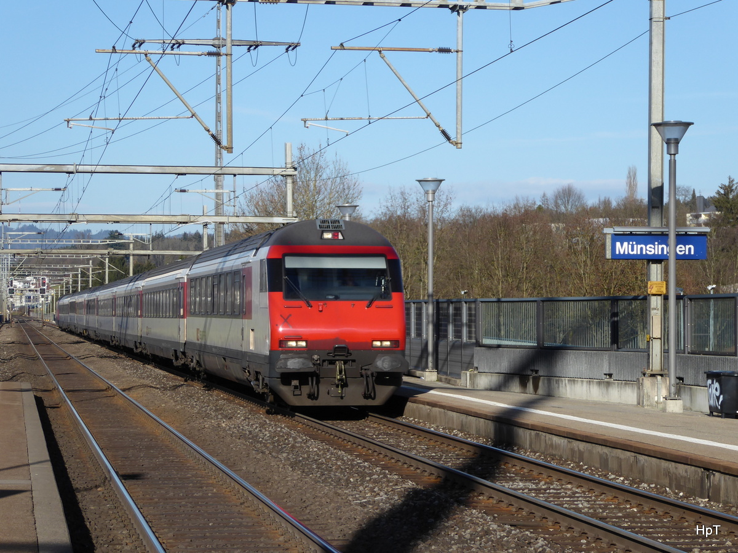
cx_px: 369
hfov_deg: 15.5
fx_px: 2708
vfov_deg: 11.7
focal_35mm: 127
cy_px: 276
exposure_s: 1/400
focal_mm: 20.6
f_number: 5.1
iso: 80
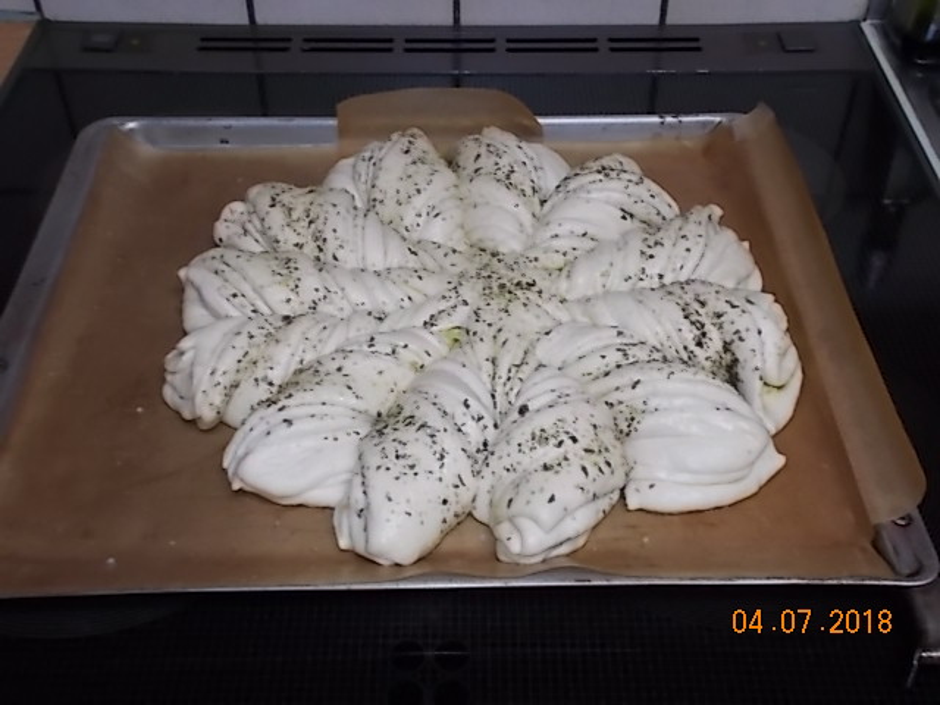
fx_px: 1195
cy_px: 352
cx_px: 470
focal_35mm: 44
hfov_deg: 42.9
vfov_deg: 32.9
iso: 200
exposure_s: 1/30
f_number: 4.2
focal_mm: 7.9
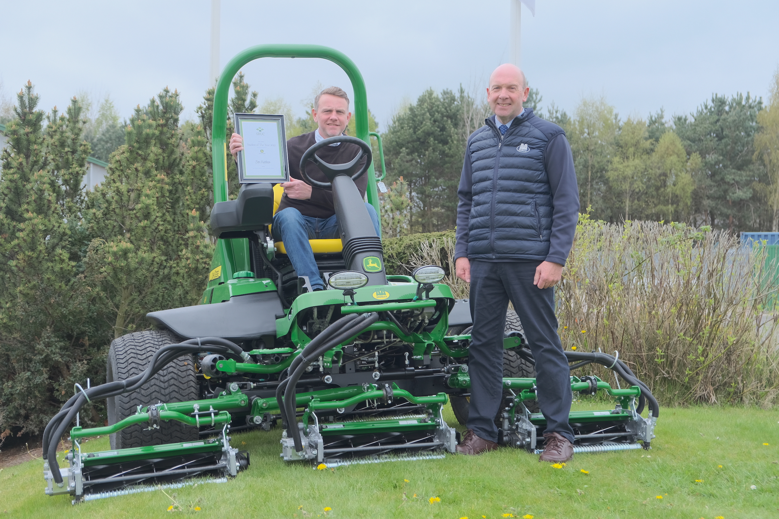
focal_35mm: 45
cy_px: 260
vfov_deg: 29.9
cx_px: 390
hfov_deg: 43.6
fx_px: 974
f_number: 4
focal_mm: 30.2
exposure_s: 1/210
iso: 160
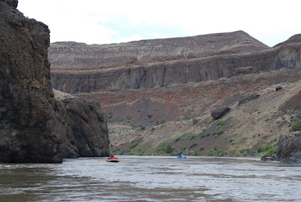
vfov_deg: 23.9
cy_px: 101
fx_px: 477
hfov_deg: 35.0
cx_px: 150
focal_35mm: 57
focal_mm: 38
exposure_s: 1/200
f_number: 8
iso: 200
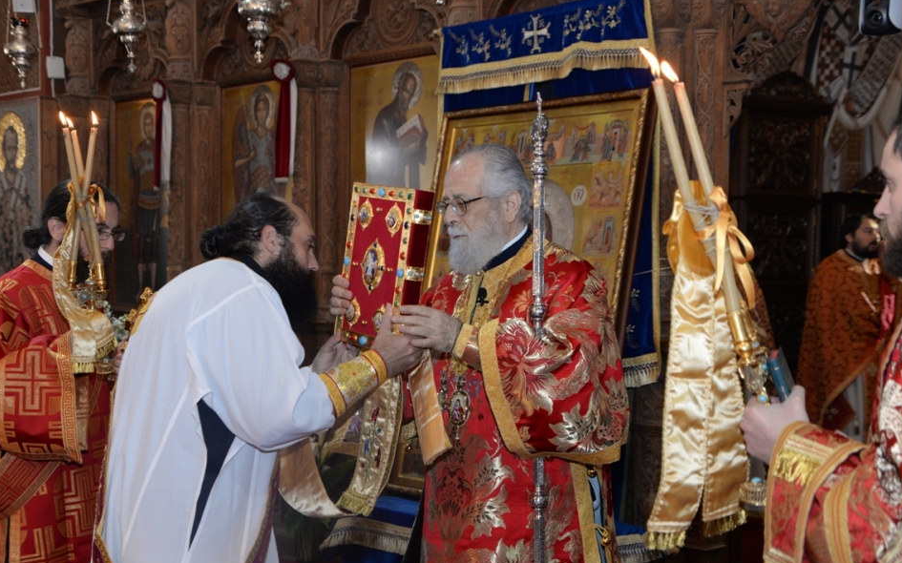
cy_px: 287
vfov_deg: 22.7
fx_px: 1401
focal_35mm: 57
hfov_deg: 35.7
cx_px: 452
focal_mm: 55
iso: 1000
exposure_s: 1/60
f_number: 5.6
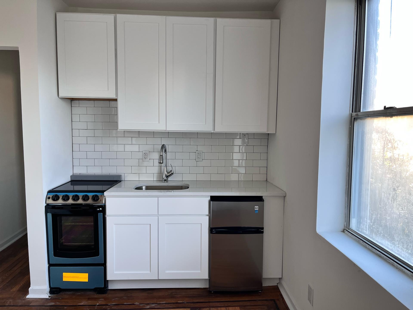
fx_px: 310
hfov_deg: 67.3
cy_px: 155
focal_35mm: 26
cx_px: 206
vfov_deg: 53.1
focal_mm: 5.1
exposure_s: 1/121
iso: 80
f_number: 1.6
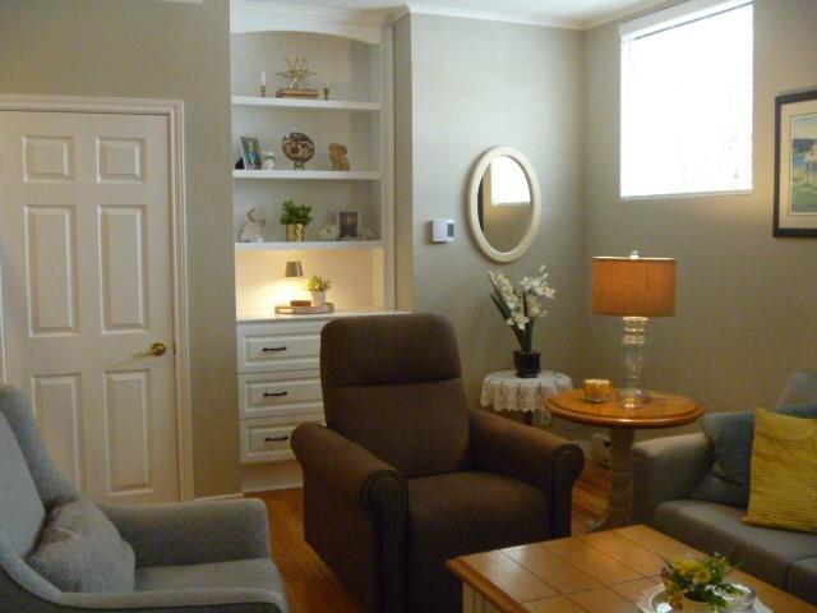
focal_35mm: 35
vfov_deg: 40.7
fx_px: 826
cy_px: 306
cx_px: 408
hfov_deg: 52.6
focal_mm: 6.3
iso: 800
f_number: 3.5
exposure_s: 1/50
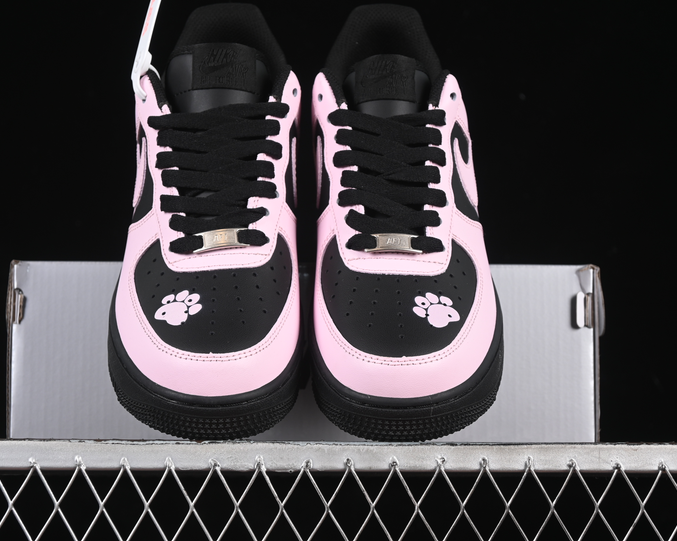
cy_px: 269
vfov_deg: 18.1
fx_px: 1703
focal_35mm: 85
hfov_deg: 22.5
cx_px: 306
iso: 160
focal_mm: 50
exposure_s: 1/60
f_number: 6.3
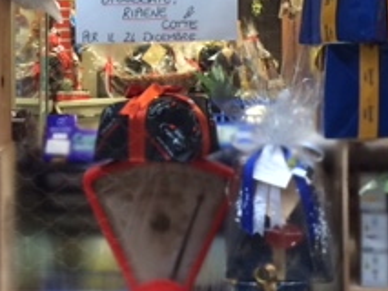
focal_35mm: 87
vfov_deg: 16.8
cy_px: 45
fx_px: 976
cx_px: 171
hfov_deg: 22.5
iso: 64
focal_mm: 4.15
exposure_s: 1/33
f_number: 2.2
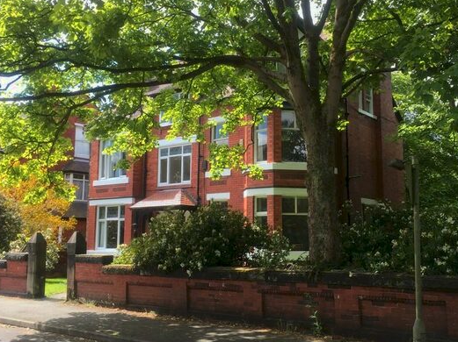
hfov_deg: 47.8
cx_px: 256
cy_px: 165
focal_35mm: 39
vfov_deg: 36.8
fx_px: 516
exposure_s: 1/434
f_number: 2.2
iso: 32
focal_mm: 4.15
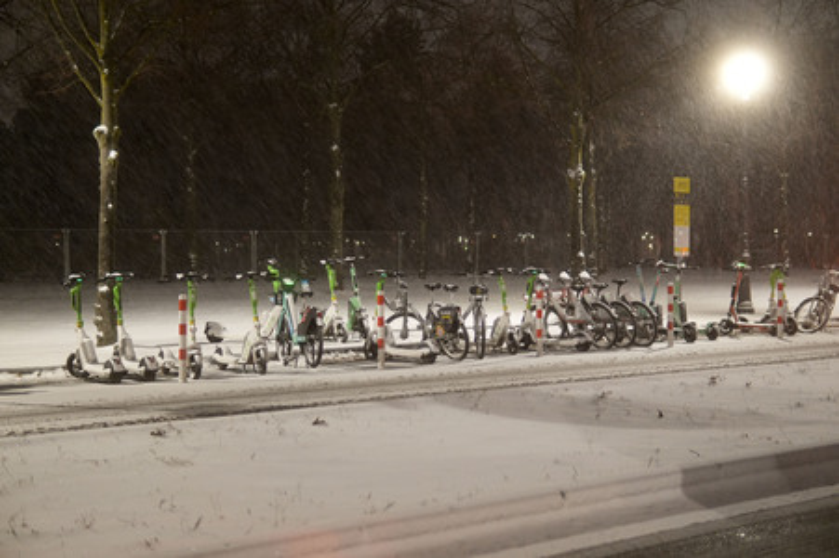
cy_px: 279
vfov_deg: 29.8
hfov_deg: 43.6
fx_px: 1048
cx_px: 420
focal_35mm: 45
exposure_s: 1/30
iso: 640
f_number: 1.4
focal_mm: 30
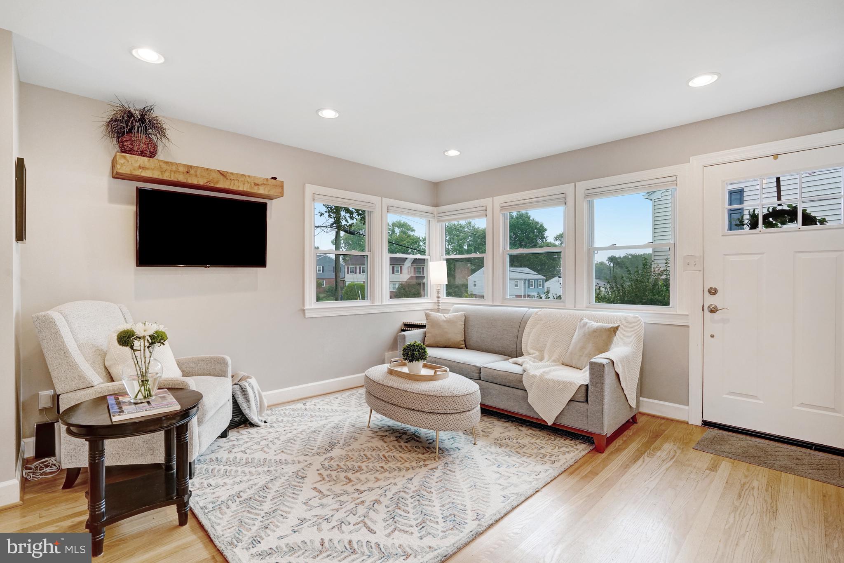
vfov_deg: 73.8
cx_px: 422
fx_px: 375
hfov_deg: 96.7
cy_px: 282
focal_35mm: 16
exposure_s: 1/100
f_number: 8
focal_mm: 16
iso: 1250
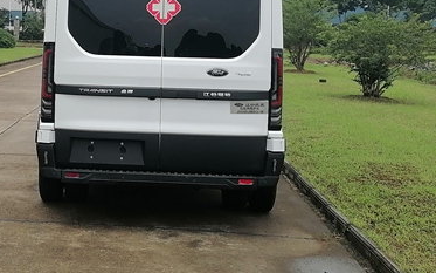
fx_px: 547
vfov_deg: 27.5
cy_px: 59
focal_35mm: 46
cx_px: 178
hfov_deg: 43.3
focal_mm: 5.3
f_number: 1.8
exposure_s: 1/1253
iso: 50
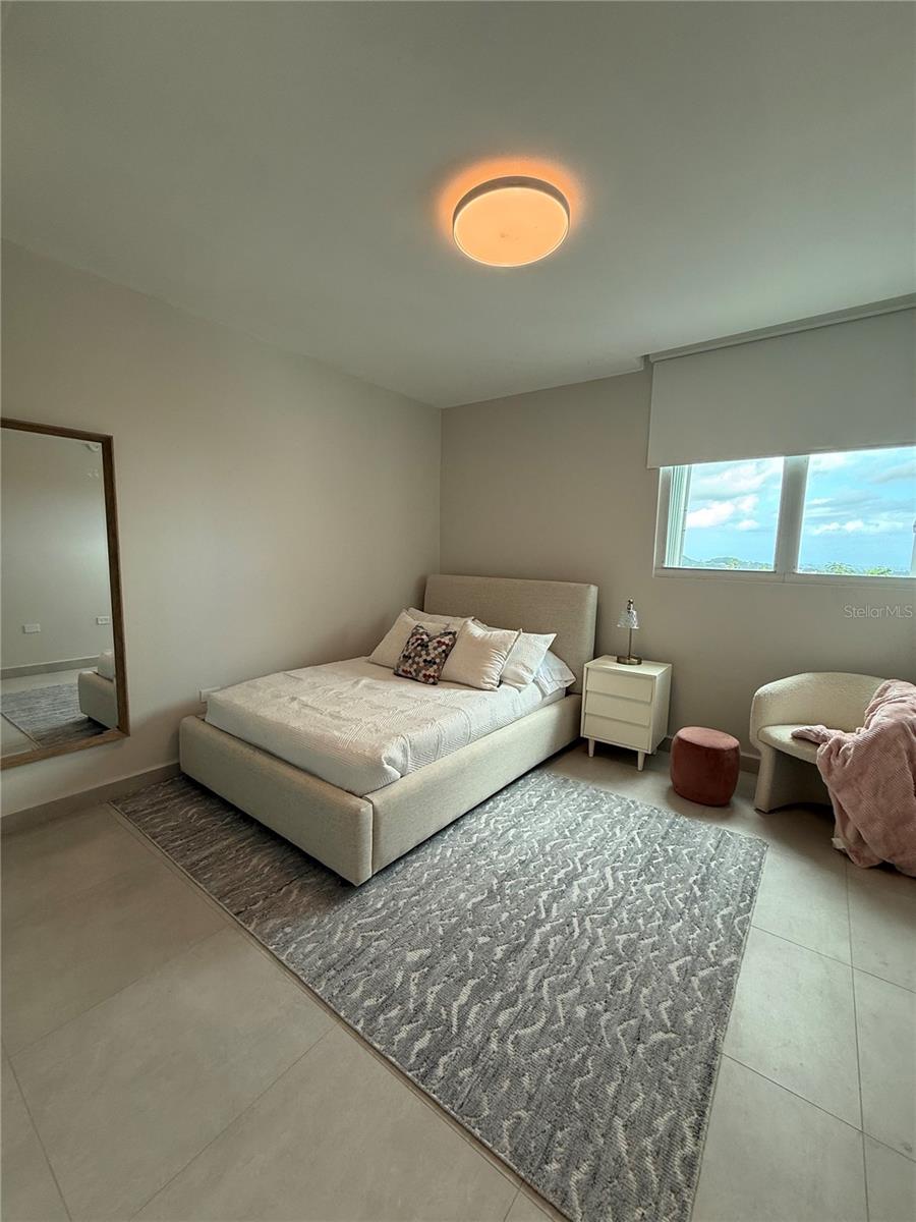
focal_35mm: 14
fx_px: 494
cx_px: 458
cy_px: 611
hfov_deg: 85.7
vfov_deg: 102.1
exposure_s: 1/120
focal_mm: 2.22
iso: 100
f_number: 2.2
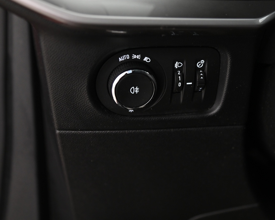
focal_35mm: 69
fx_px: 562
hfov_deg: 27.4
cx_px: 175
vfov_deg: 22.2
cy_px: 110
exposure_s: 1/15
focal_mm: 50
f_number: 4
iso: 2000
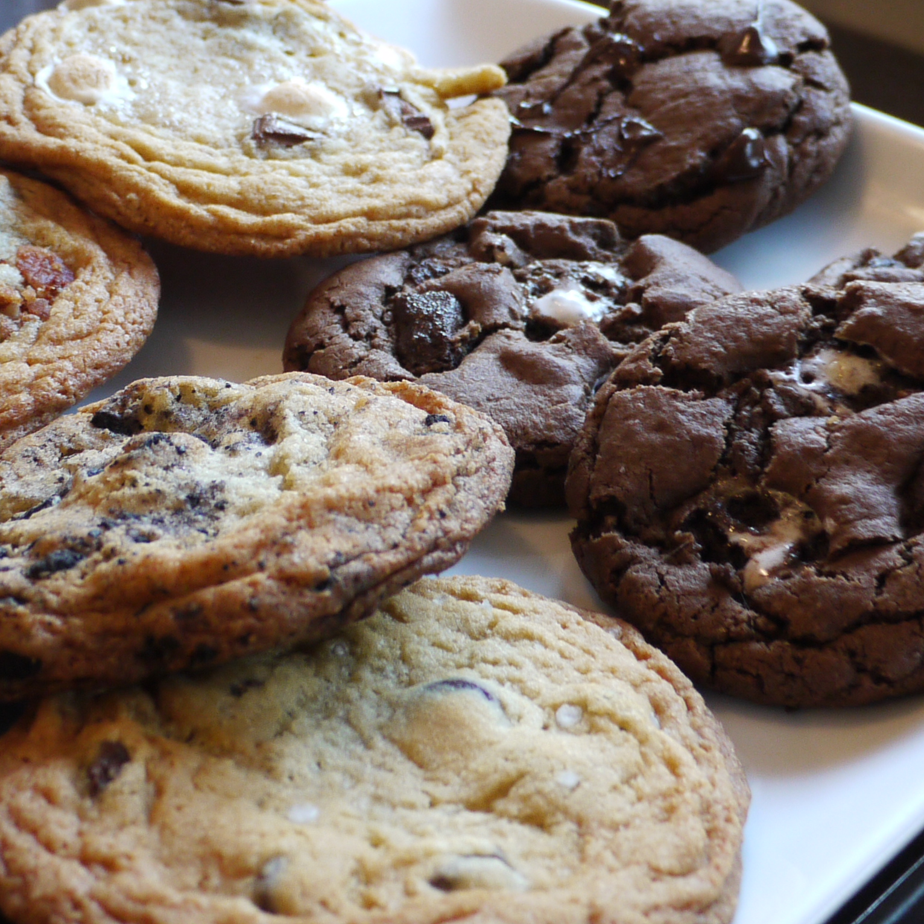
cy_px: 463
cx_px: 414
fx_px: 1963
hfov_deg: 26.5
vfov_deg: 26.5
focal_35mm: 65
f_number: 3.5
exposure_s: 1/13
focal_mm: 14
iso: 400
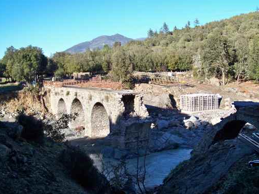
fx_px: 314
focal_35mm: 42
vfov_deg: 34.3
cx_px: 162
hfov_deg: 44.4
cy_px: 87
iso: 64
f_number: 2.8
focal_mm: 5.85
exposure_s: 1/400
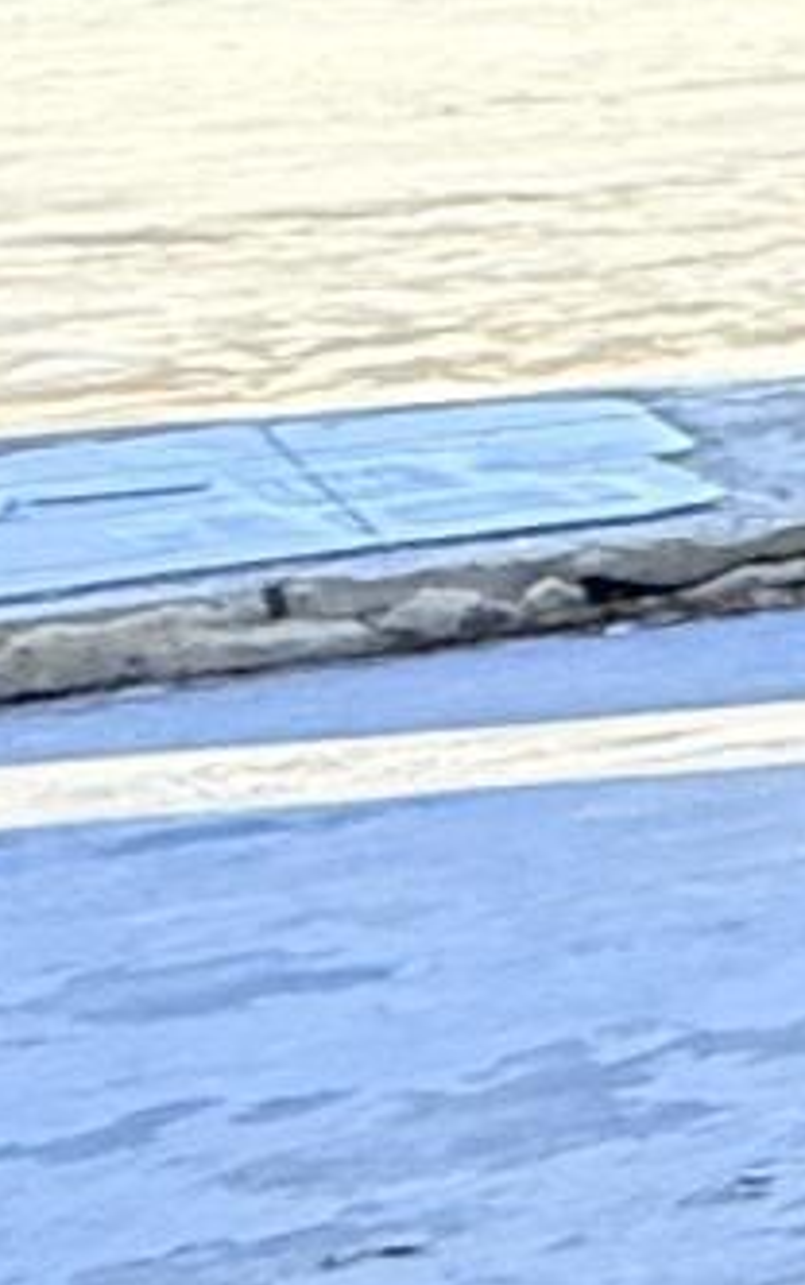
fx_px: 4696
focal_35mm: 134
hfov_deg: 4.6
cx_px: 5414
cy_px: 166
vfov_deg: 15.4
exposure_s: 1/99
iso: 100
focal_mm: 2.22
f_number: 2.2
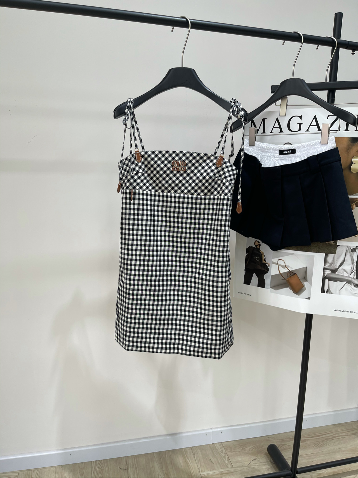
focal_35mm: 26
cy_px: 239
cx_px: 179
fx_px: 359
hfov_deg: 53.1
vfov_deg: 67.3
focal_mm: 5.1
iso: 32
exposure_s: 1/121
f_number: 1.6
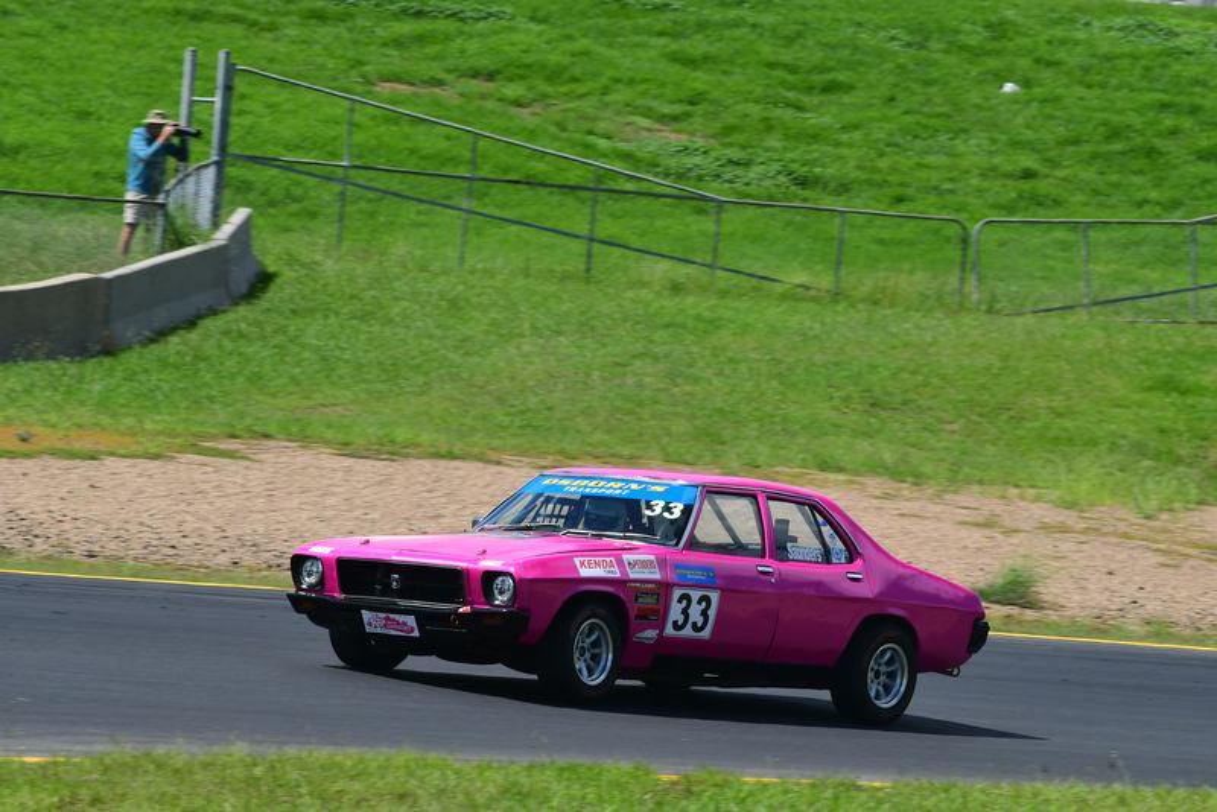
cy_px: 406
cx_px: 608
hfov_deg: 5.5
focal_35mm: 375
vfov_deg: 3.7
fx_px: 12681
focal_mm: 250
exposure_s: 1/500
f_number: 13
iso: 400
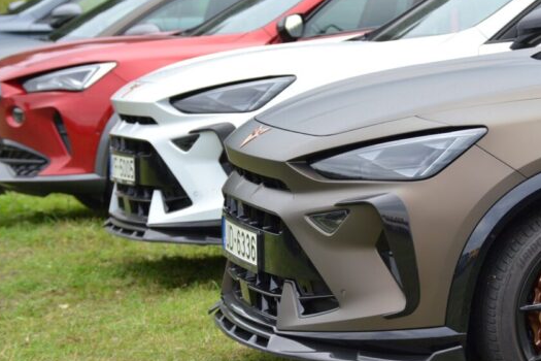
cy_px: 206
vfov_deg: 7.5
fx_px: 2750
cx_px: 314
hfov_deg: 11.2
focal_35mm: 183
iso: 160
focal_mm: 100
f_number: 5.6
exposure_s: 1/125
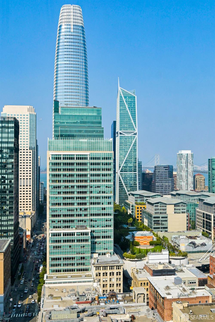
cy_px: 161
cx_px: 108
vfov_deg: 51.9
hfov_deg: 35.9
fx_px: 331
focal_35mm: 37
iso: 400
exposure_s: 1/1000
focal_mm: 25
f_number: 11
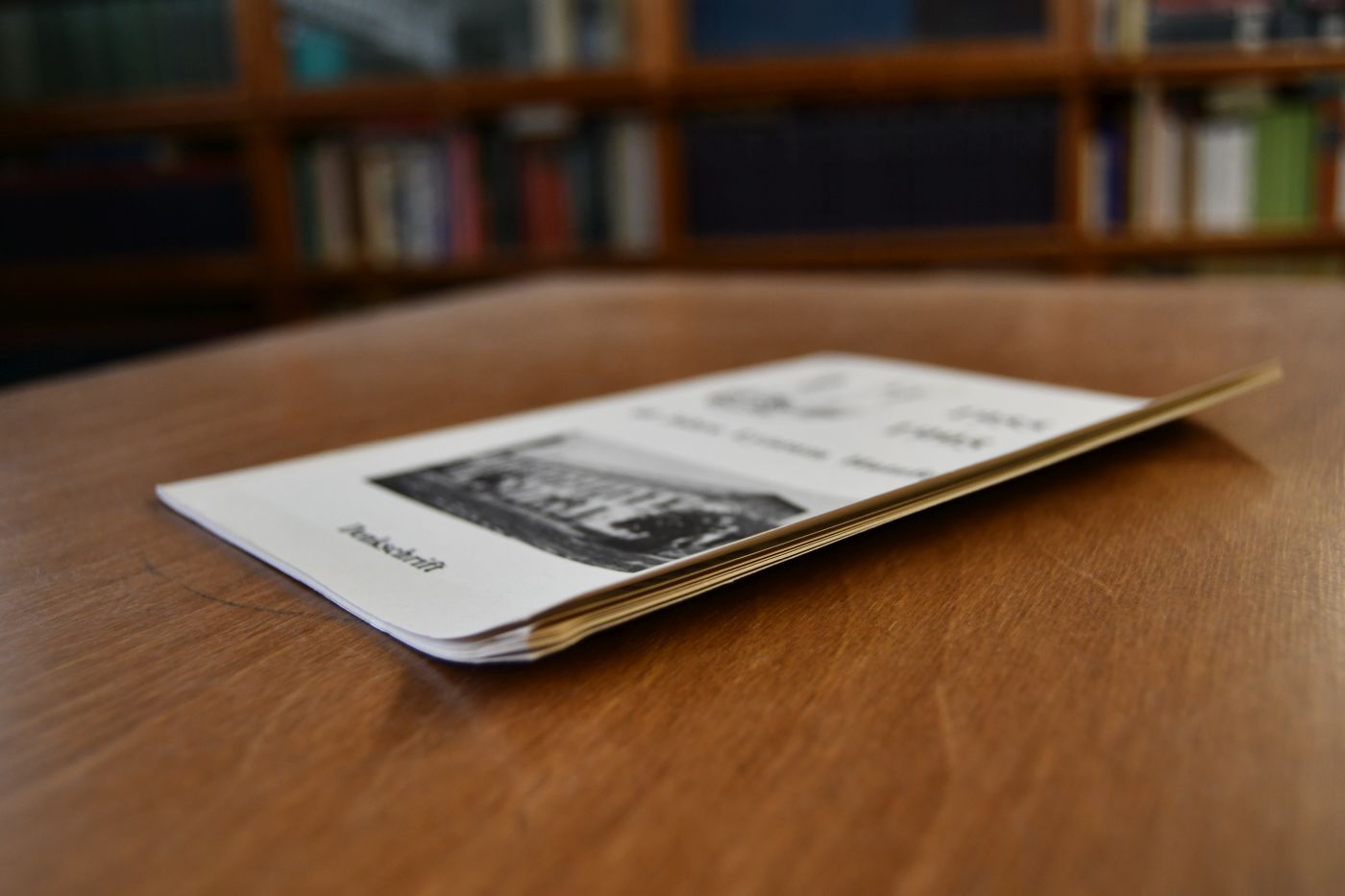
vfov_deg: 38.9
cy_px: 448
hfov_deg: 55.8
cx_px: 672
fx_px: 1270
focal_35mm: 34
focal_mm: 23
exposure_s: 1/125
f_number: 3.8
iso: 800
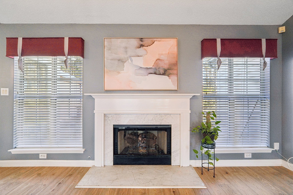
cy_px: 98
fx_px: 122
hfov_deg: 100.4
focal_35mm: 15
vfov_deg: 77.3
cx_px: 146
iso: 400
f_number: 8
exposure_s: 1/30
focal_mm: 10
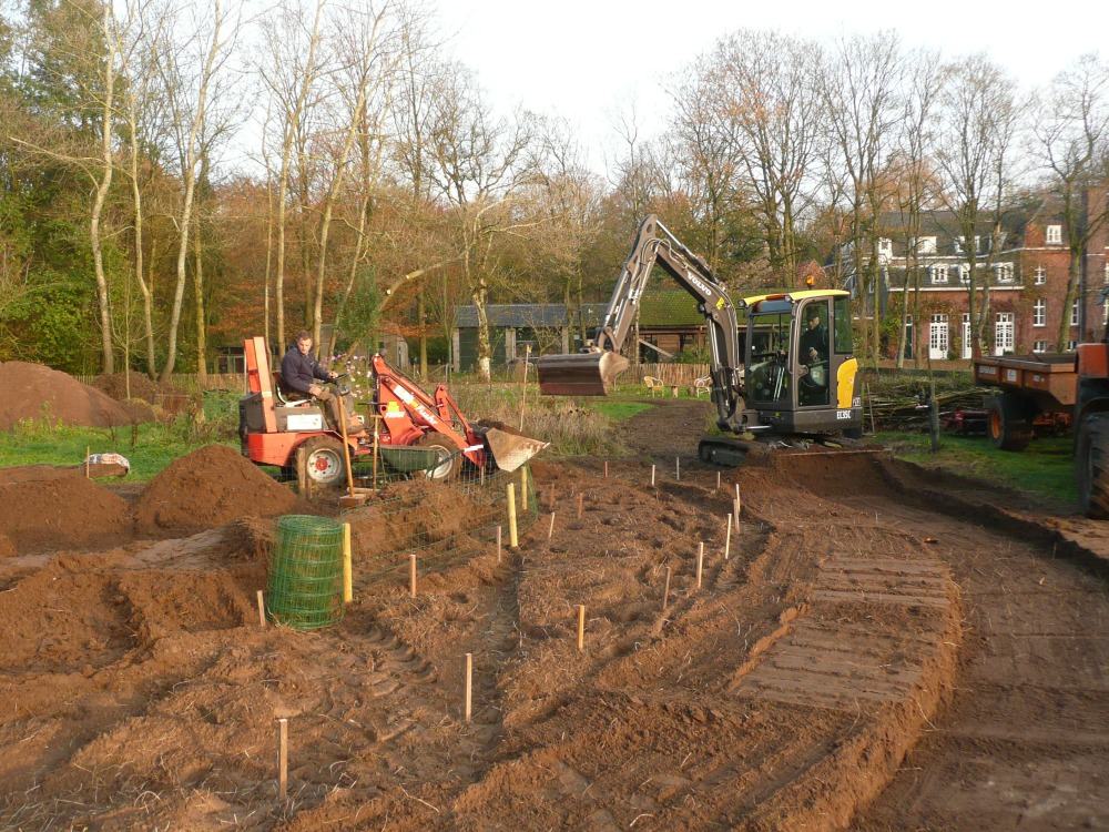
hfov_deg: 60.0
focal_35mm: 30
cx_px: 554
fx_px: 961
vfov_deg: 46.8
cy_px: 416
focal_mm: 4.9
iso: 100
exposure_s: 1/80
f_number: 3.4
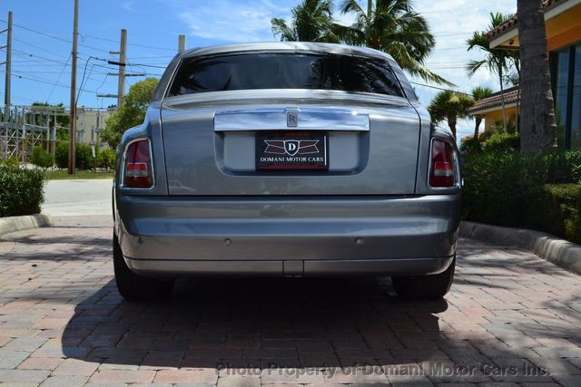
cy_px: 194
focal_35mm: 42
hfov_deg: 46.4
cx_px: 290
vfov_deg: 31.9
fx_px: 678
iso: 400
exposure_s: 1/500
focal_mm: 28
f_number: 11
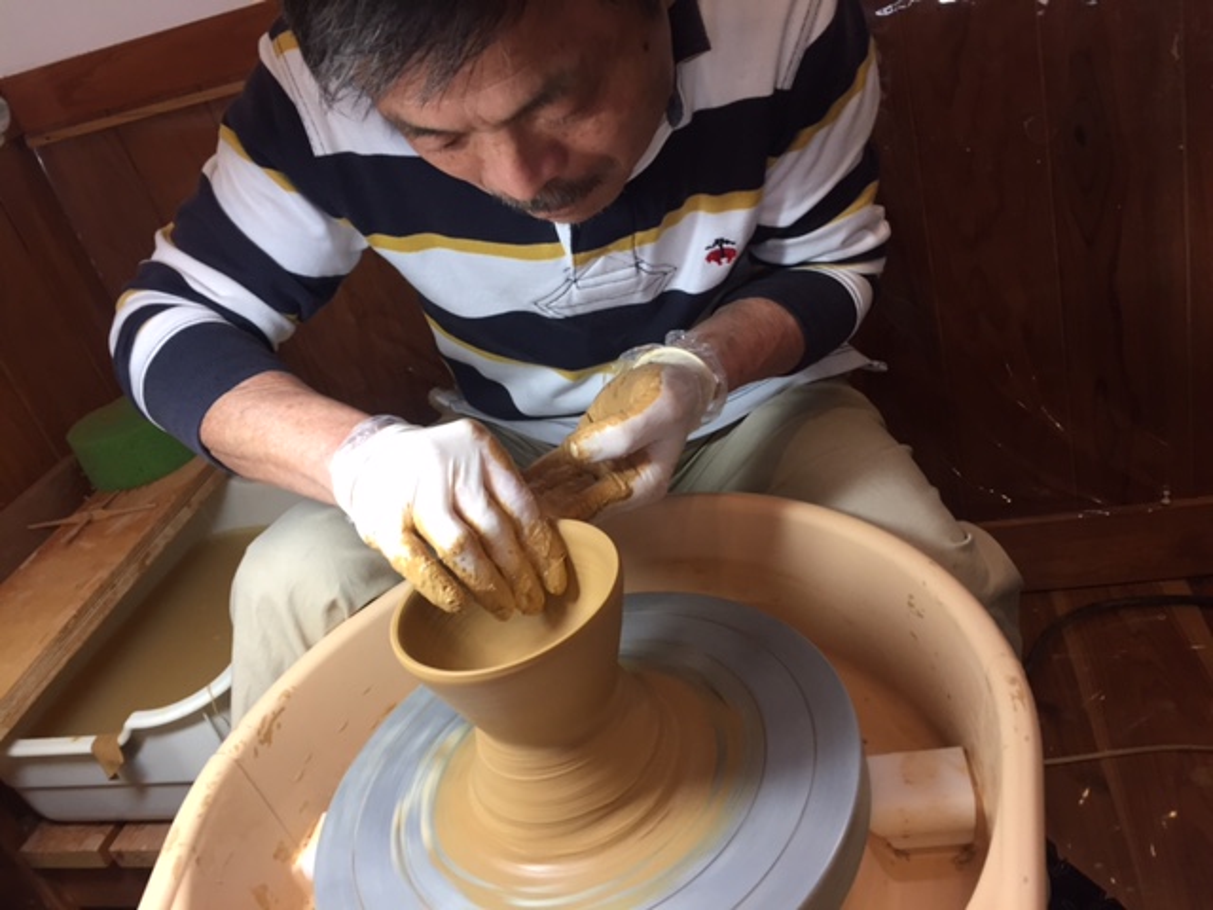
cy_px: 455
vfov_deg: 48.2
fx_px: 1016
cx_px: 606
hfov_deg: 61.7
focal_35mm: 29
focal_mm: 4.15
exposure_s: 1/30
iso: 50
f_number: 2.2
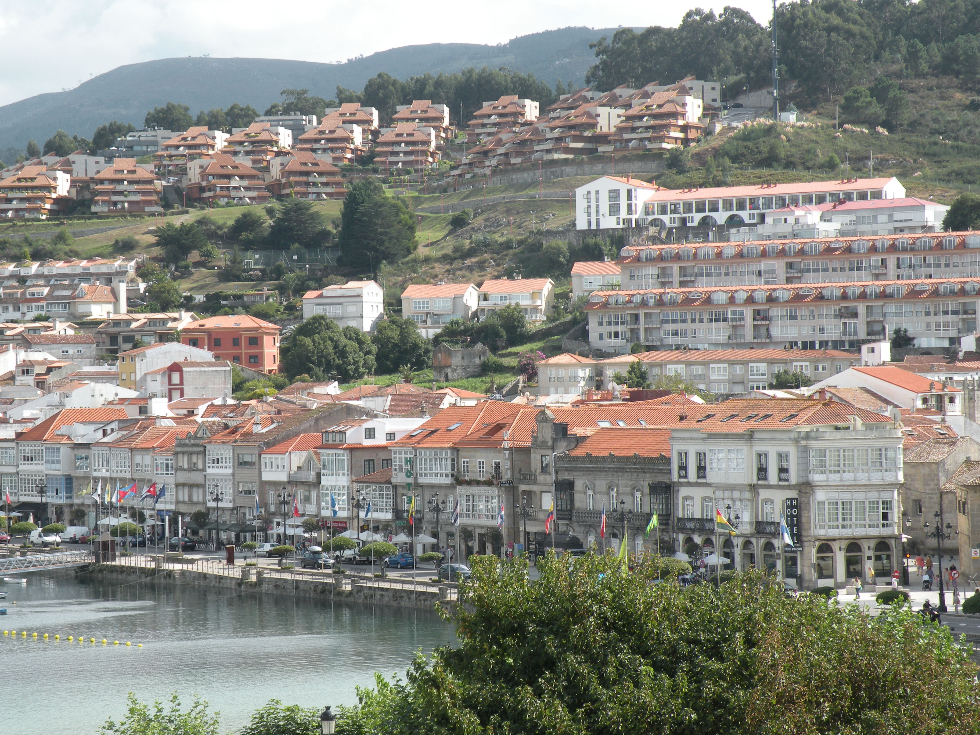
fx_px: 3114
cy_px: 368
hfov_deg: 17.9
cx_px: 490
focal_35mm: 110
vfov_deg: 13.5
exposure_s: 1/154
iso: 64
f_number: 6.3
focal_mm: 19.4
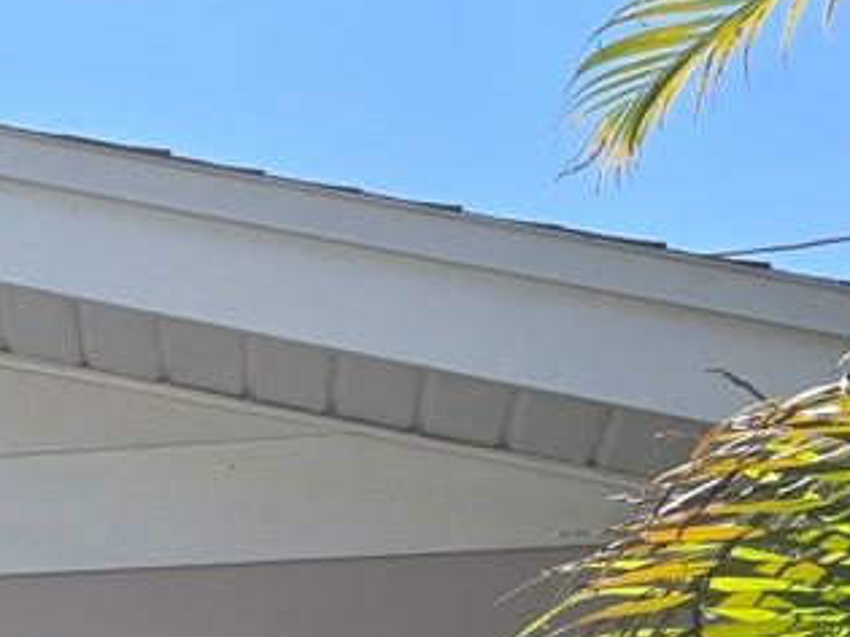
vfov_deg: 10.8
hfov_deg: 13.8
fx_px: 2872
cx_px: -931
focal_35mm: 117
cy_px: 1517
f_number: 1.7
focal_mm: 6.3
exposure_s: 1/554
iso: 12
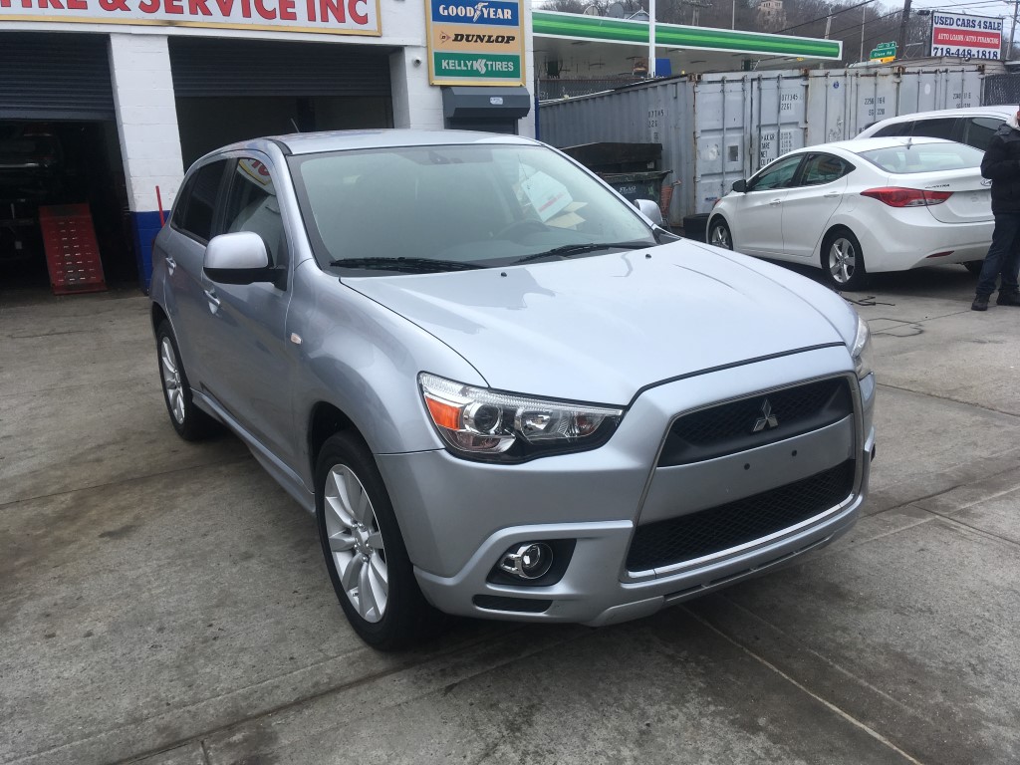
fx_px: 855
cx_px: 510
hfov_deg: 61.7
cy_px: 382
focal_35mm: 29
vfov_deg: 48.2
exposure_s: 1/1183
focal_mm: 4.15
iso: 25
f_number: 2.2
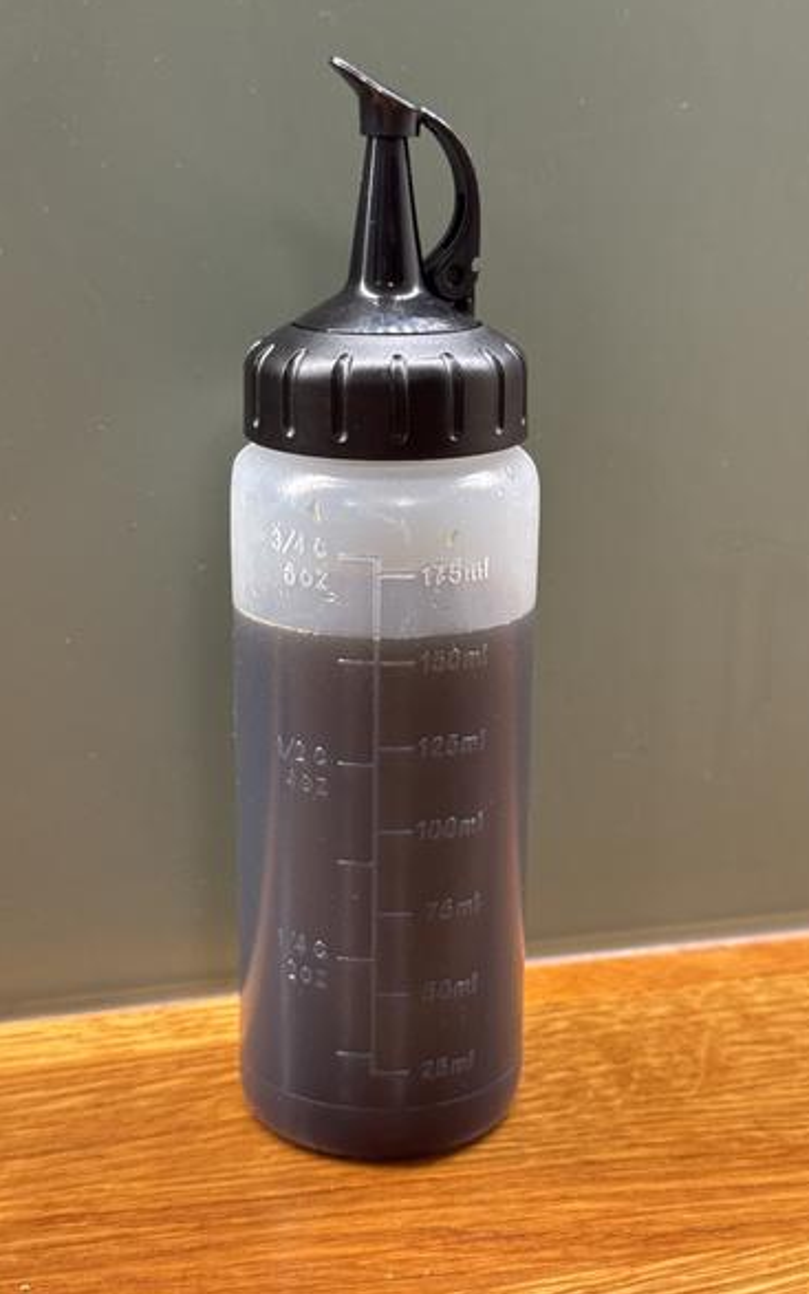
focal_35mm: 52
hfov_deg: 24.9
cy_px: 653
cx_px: 386
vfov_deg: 38.9
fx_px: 1834
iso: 250
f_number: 1.78
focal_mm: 6.76
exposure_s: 1/56
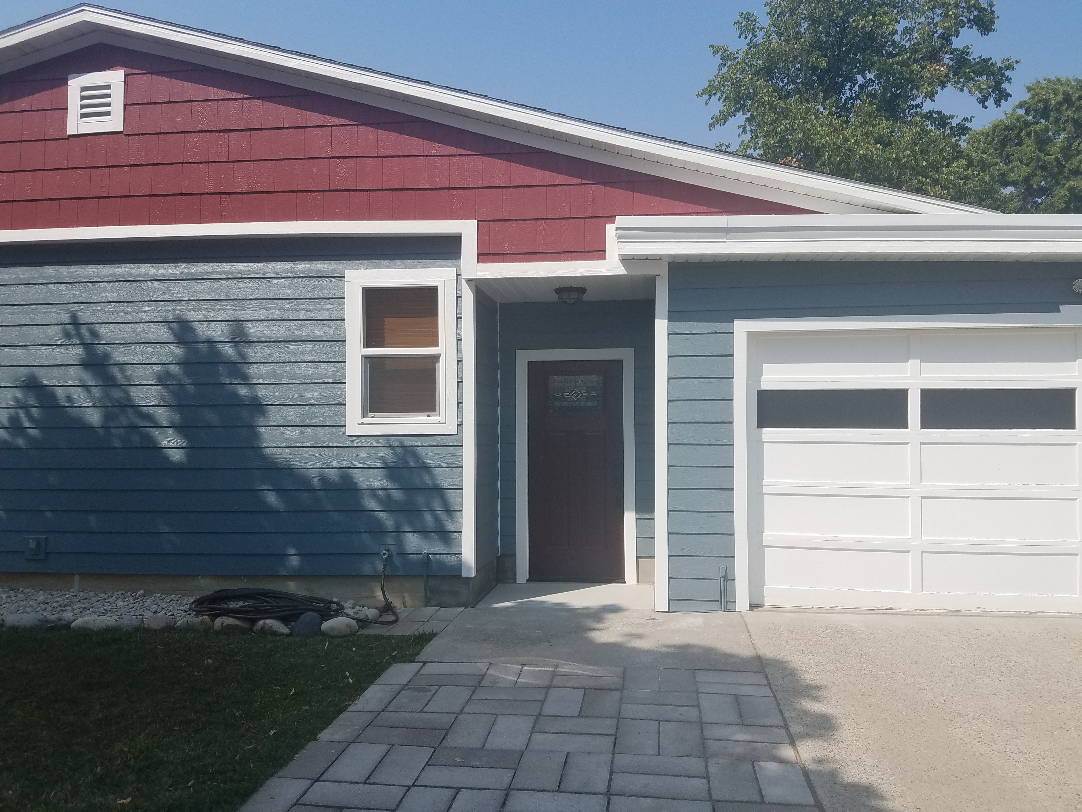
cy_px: 406
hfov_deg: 67.3
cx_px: 541
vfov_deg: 53.1
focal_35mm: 26
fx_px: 813
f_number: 1.7
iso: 40
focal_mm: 4.2
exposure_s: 1/2648
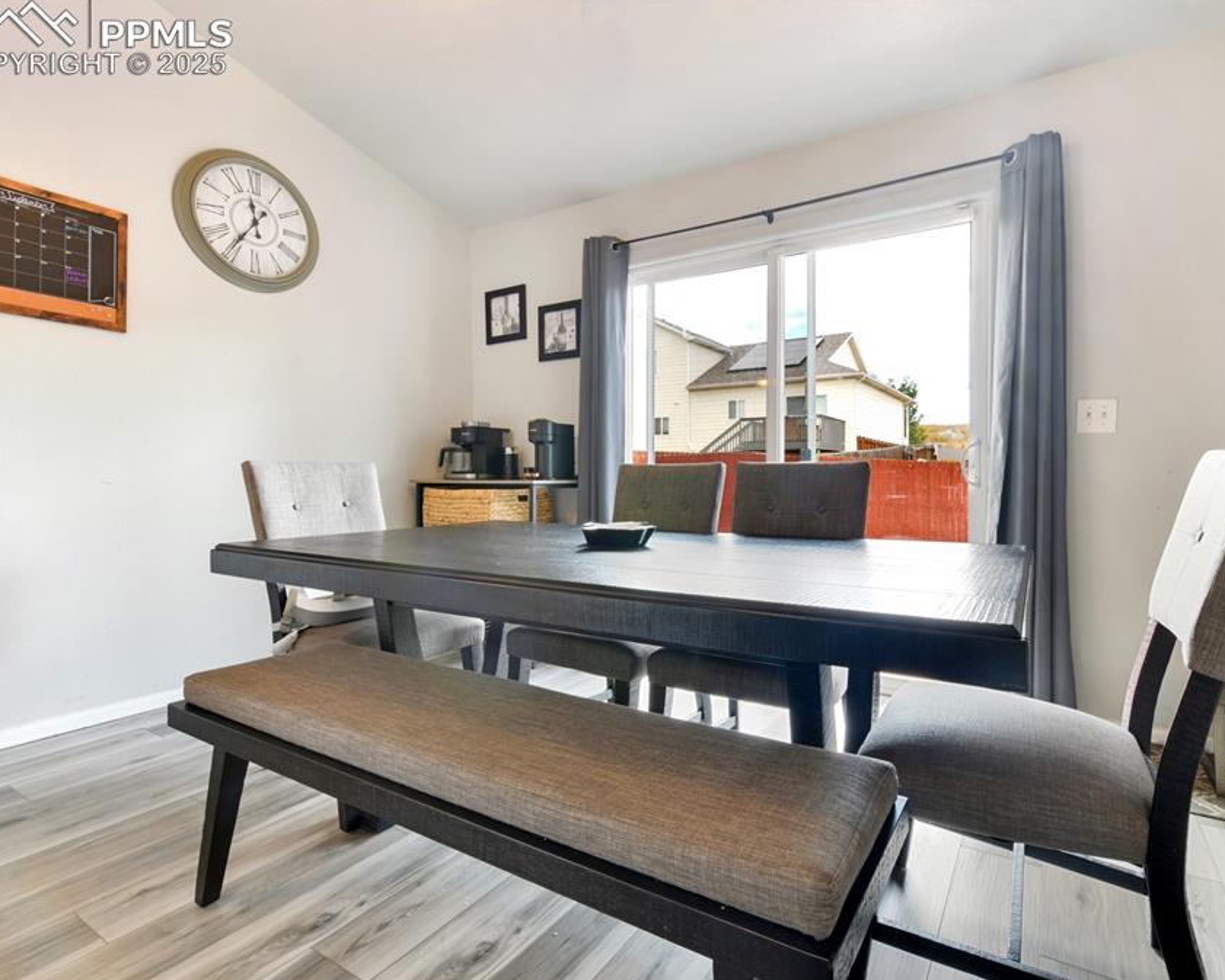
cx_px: 686
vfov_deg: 80.4
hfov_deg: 92.7
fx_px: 580
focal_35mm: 16
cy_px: 491
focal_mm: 14
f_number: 16
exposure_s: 8
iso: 100
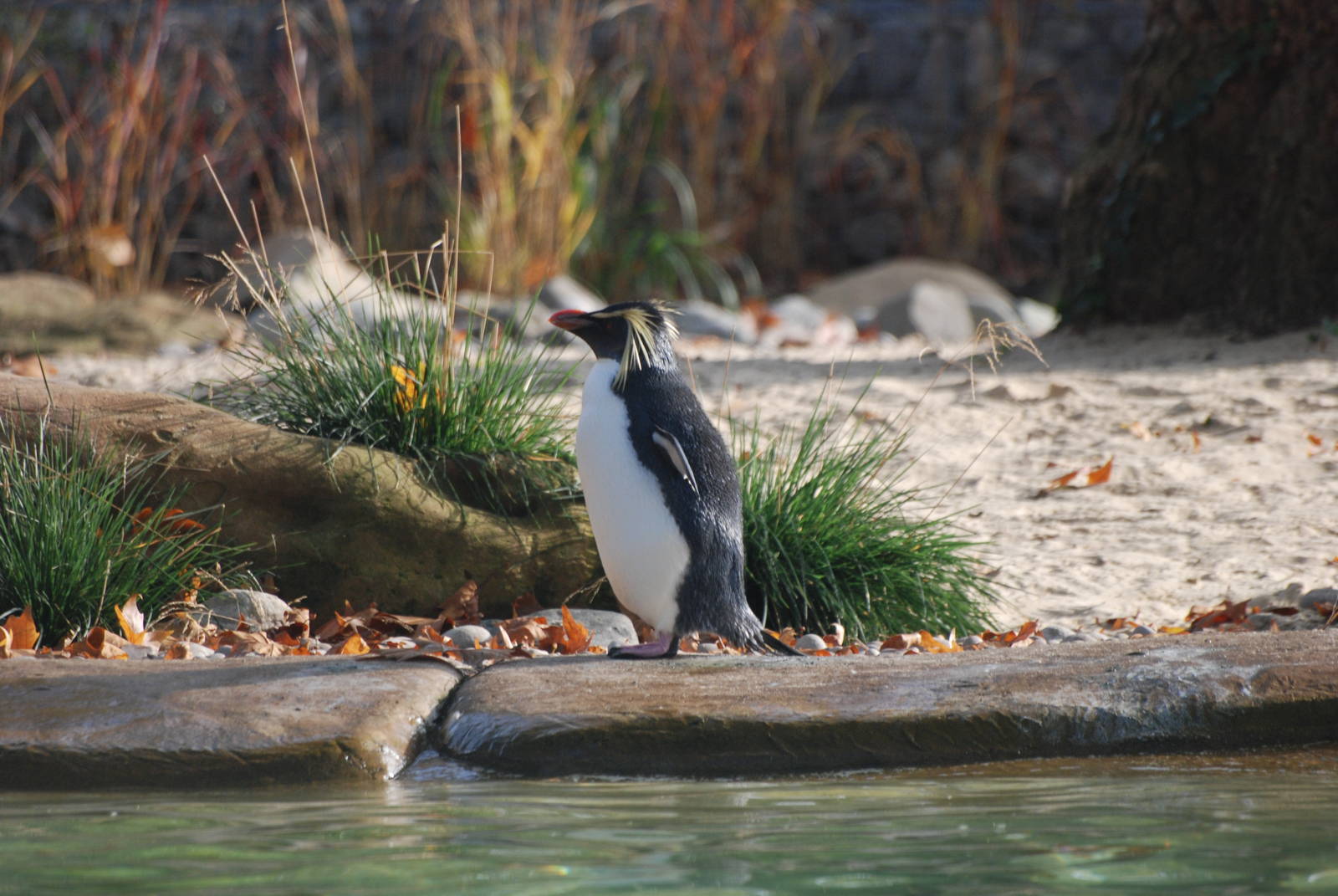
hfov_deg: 4.6
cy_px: 448
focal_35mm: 450
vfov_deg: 3.1
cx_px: 669
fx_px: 16745
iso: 400
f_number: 5.6
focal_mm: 300
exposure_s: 1/400
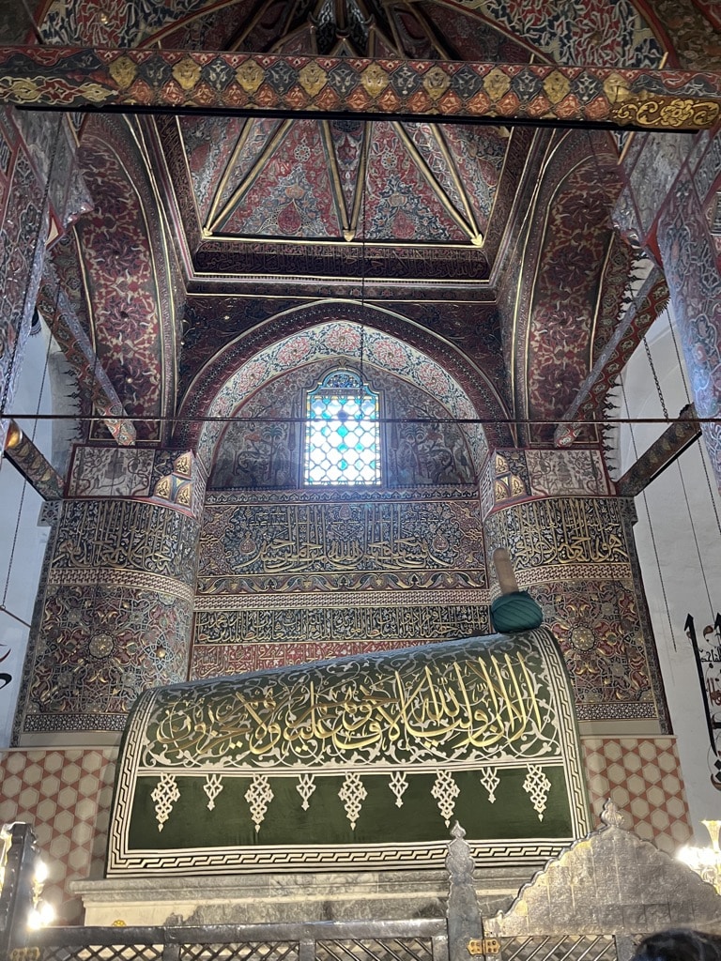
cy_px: 480
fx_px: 722
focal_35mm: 26
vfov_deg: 67.3
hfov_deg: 53.1
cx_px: 360
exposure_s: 1/50
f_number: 1.5
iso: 320
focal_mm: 5.7
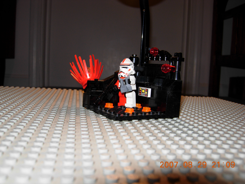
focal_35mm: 36
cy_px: 92
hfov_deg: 51.4
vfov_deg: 39.7
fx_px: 255
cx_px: 122
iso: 50
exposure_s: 1/45.2
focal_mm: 7.5
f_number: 3.8
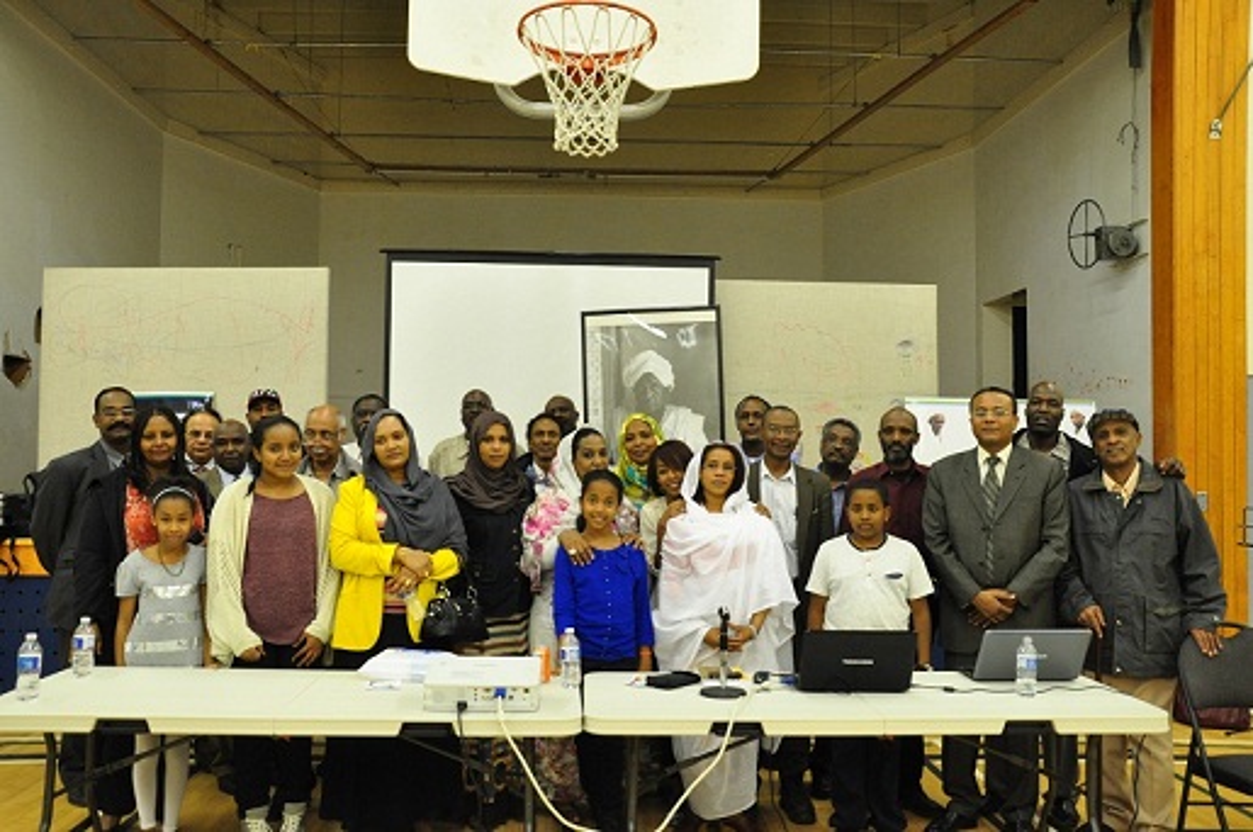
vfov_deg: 41.6
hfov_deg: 59.6
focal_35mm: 32
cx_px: 626
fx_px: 1095
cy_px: 416
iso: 800
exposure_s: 1/15
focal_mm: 21
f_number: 6.3
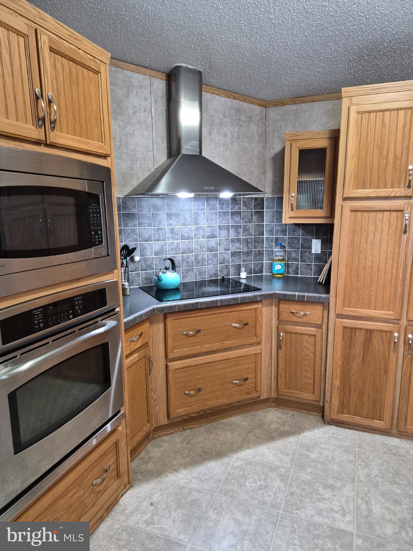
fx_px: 366
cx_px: 206
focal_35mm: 23
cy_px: 276
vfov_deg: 73.9
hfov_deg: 58.9
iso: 1000
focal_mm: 5.4
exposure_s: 1/120
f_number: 1.8
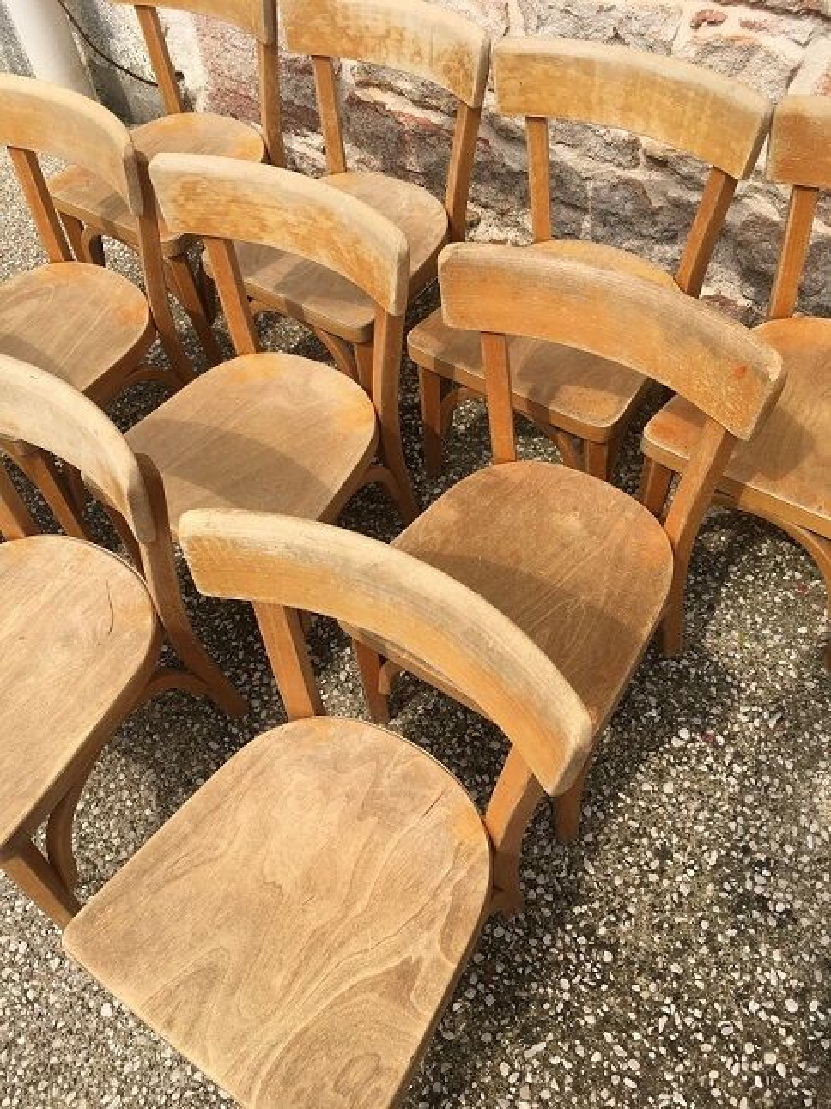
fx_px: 929
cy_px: 554
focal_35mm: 29
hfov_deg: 48.2
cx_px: 416
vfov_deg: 61.7
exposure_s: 1/1374
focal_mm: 4.15
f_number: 2.2
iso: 25
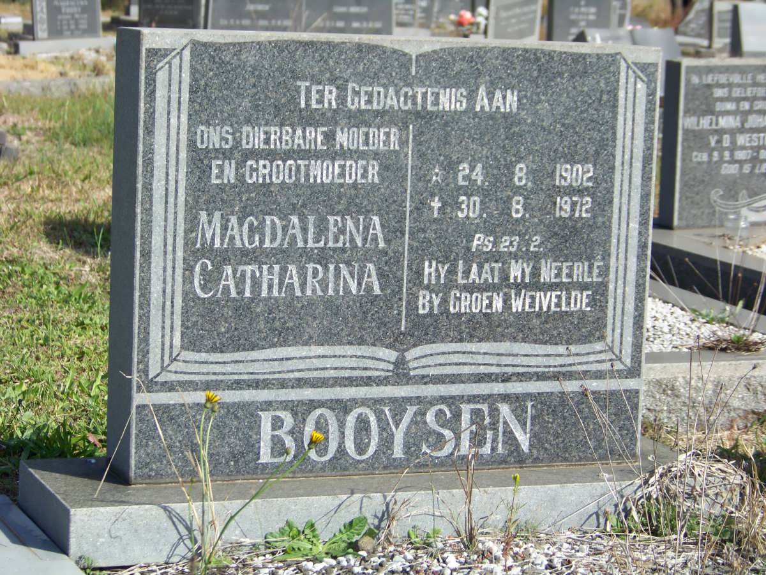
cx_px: 383
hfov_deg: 20.4
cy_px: 288
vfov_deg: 15.4
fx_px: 2124
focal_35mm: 96
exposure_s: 1/500
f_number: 3.2
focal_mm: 16.2
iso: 64
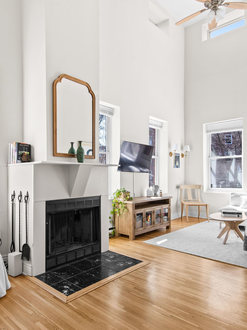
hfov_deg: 55.7
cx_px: 83
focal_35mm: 24
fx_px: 228
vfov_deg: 71.6
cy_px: 170
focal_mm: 16
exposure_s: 1/1.25
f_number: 18
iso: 320
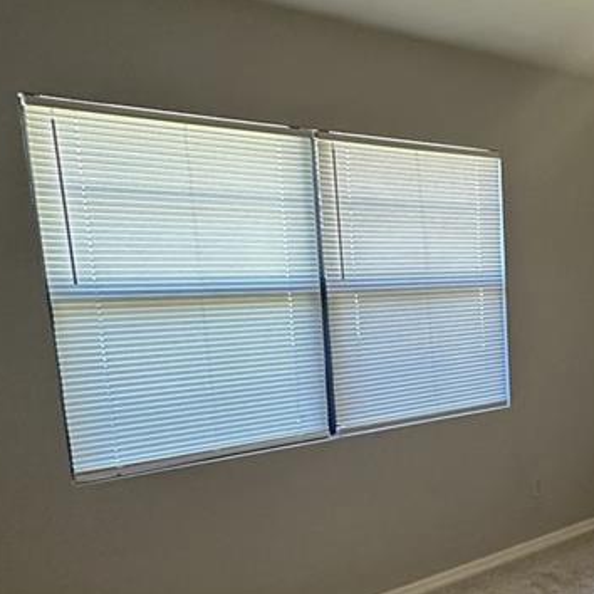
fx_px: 815
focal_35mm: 42
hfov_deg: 34.6
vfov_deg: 39.4
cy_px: 413
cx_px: 649
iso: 320
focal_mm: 2.22
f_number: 2.2
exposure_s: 1/120
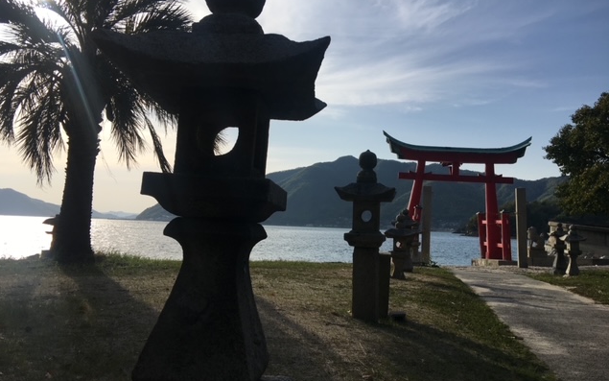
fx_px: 515
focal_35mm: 31
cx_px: 303
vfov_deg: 40.6
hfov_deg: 61.2
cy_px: 186
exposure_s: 1/2331
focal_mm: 4.15
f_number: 2.2
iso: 25
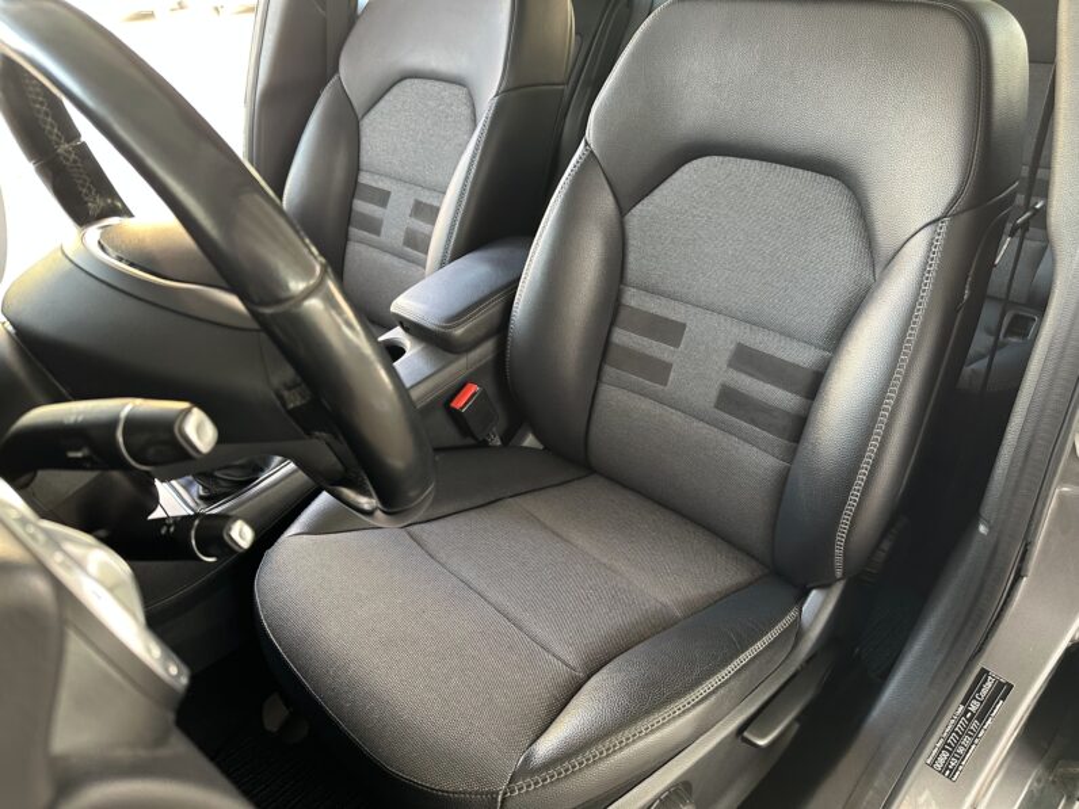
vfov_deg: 56.8
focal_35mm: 24
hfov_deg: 71.6
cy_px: 404
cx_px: 540
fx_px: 748
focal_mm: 6.86
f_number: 1.78
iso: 250
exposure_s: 1/79
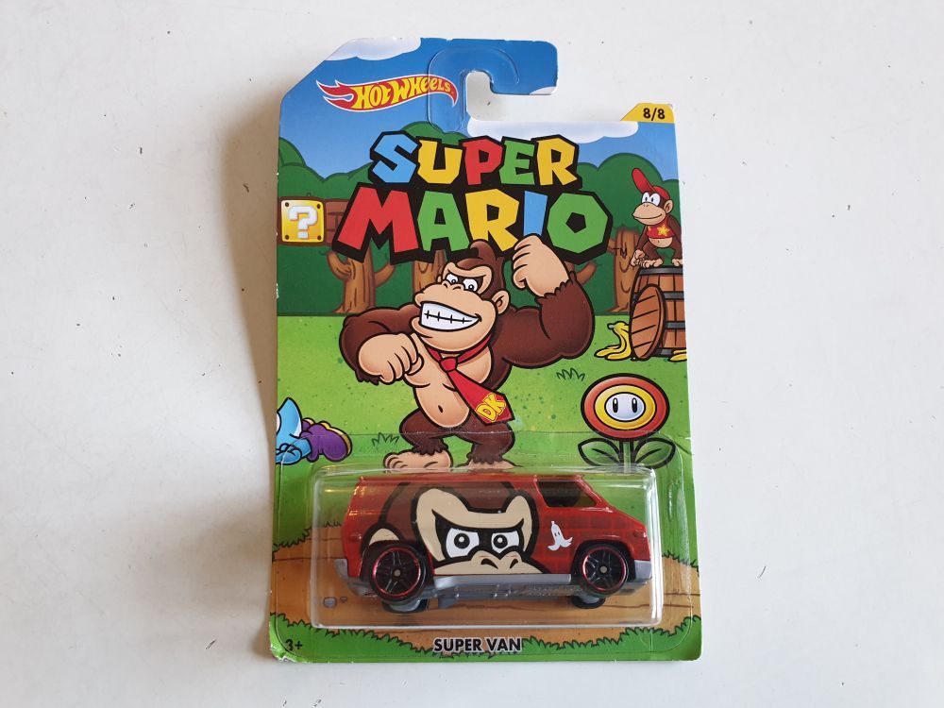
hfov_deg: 67.3
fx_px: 709
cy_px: 354
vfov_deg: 53.1
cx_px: 472
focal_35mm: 26
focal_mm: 4.3
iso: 320
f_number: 2.4
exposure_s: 1/33
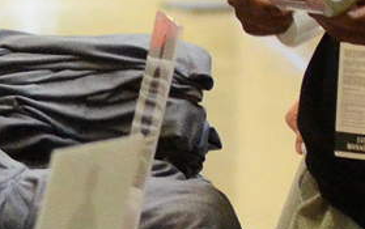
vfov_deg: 1.8
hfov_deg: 2.8
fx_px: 7341
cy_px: -220
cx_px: 35
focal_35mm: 737
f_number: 2.8
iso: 2500
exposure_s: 1/125
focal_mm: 75
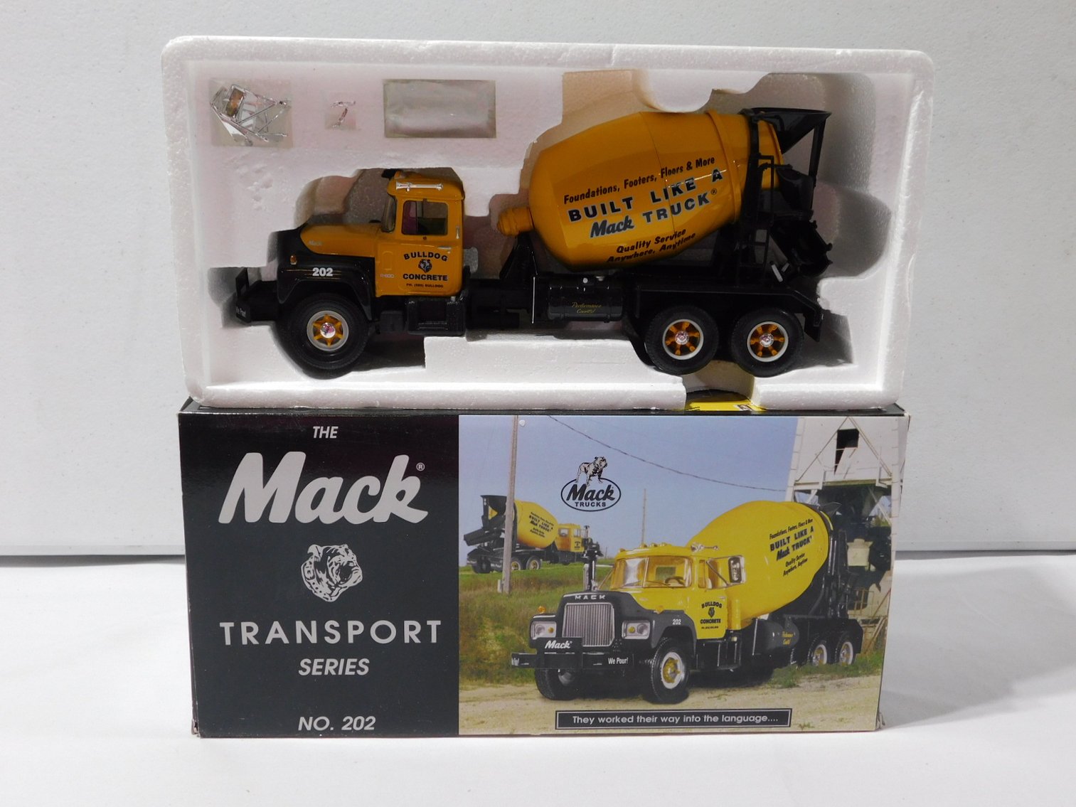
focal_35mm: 36
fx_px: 1119
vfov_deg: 39.7
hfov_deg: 51.4
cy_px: 404
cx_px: 538
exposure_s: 1/30
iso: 180
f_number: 3.5
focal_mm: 6.3
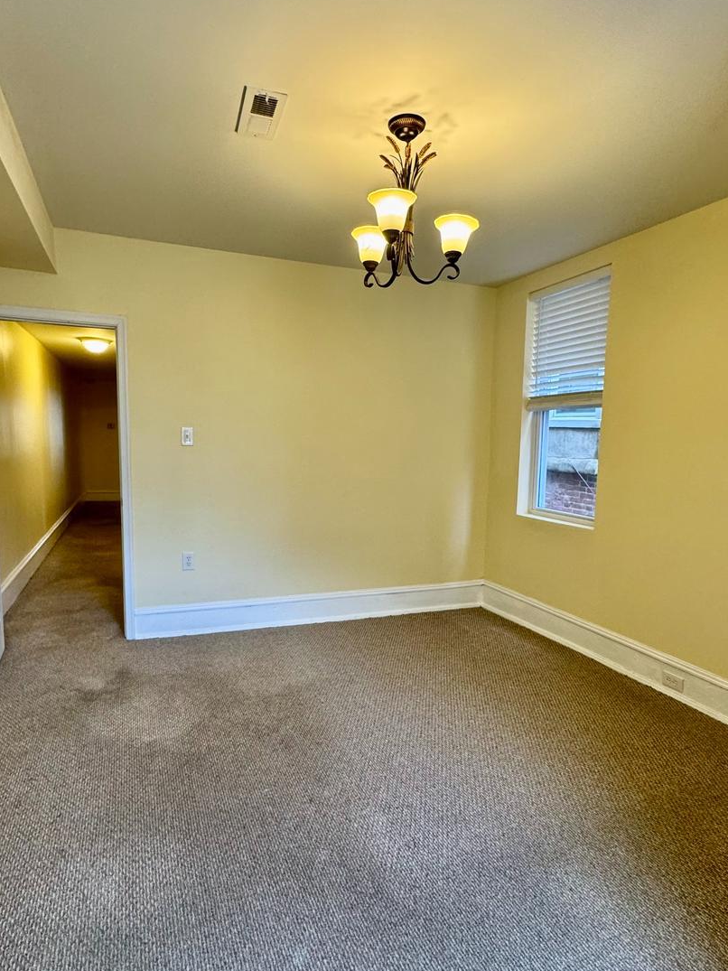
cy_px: 507
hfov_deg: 65.9
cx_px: 345
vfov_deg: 81.7
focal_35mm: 20
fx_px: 561
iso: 200
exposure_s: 1/120
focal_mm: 2.22
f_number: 2.2
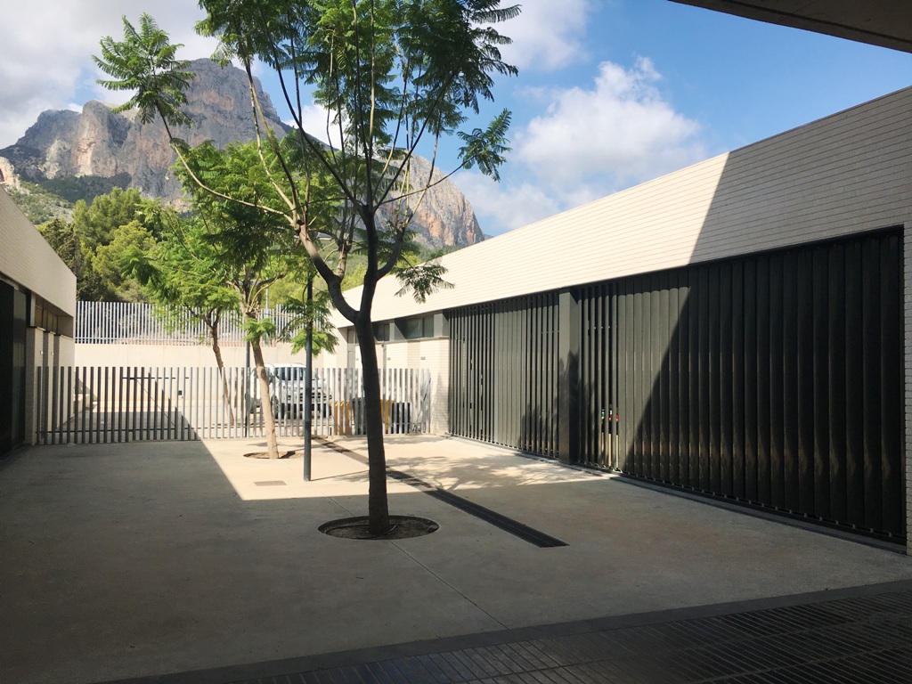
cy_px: 342
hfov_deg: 61.7
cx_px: 456
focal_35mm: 29
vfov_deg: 48.2
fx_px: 764
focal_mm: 4.15
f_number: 2.2
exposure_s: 1/1972
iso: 25
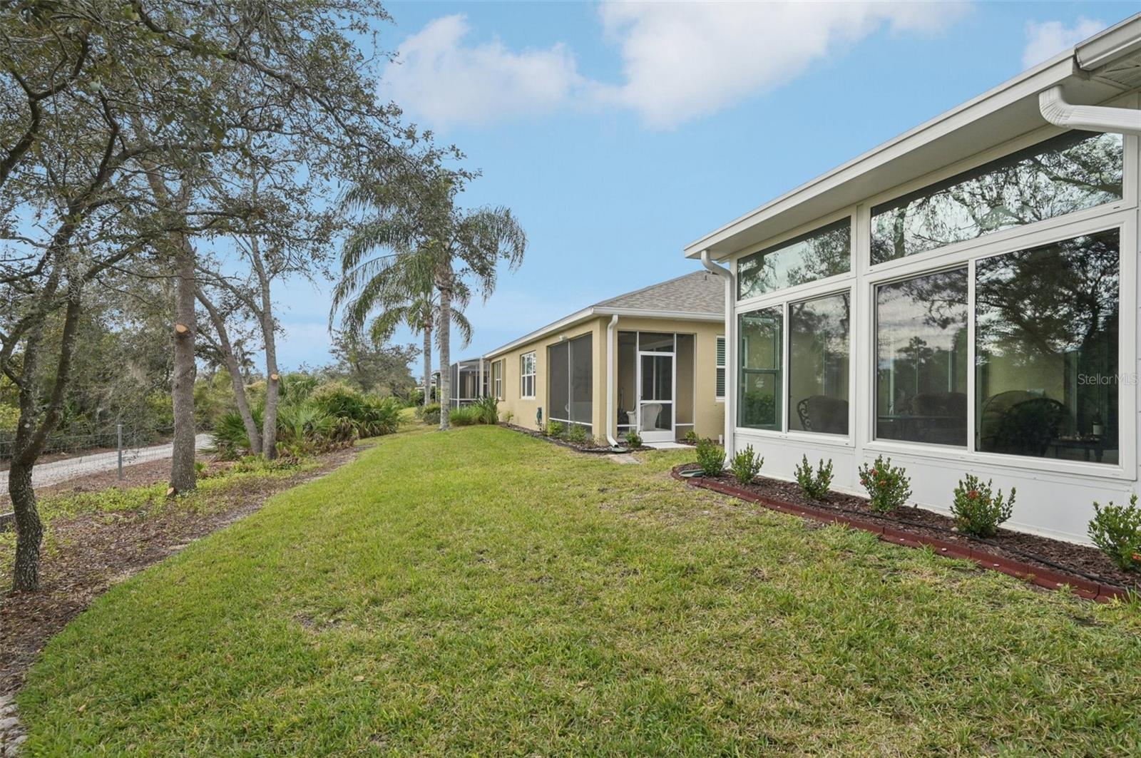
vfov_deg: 73.6
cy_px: 379
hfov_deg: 96.8
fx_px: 507
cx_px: 570
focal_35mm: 16
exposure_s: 1/800
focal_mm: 16
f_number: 8
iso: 400
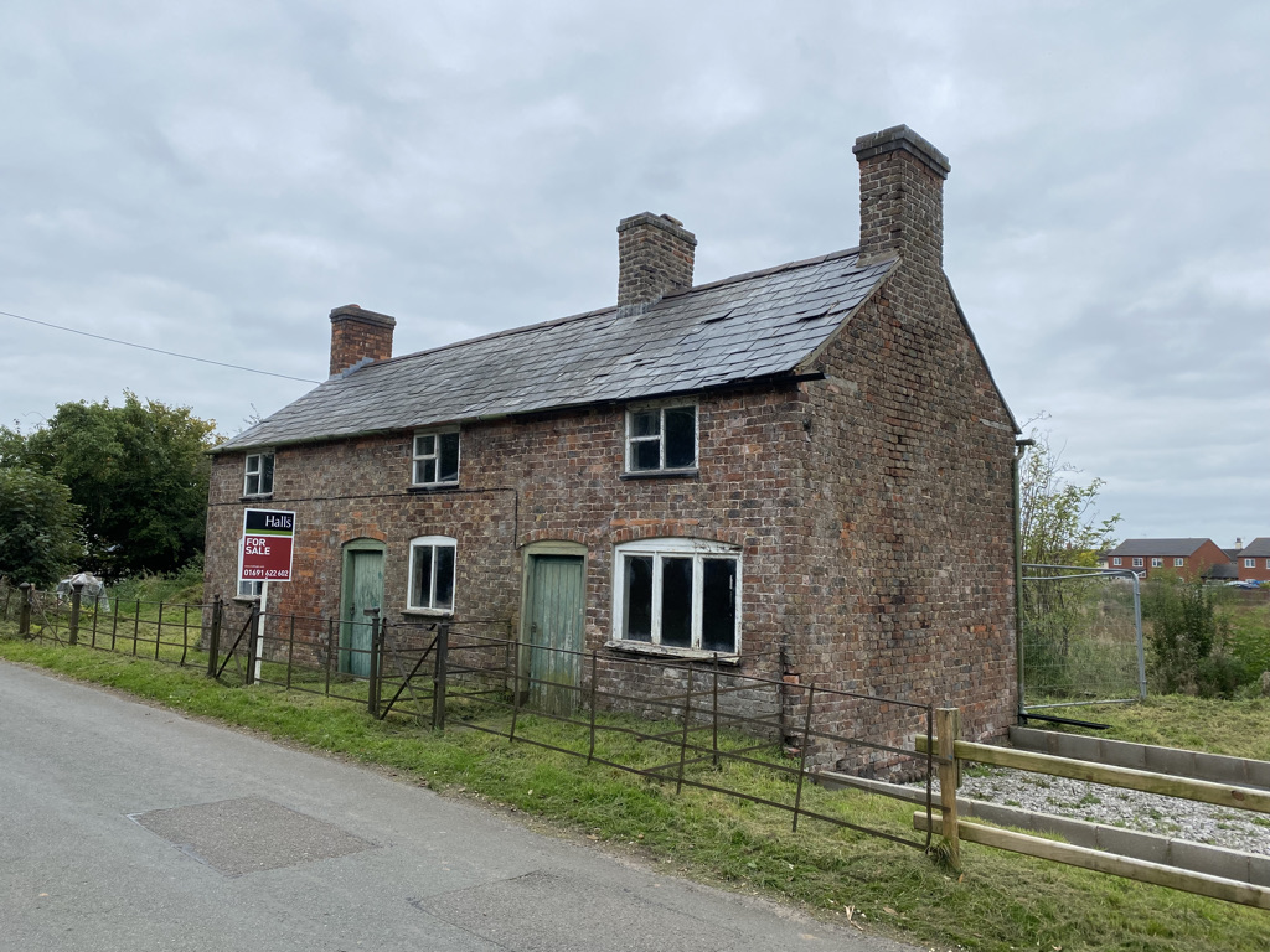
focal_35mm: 26
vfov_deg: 53.1
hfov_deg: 67.3
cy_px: 476
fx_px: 954
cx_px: 635
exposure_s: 1/782
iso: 32
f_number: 1.8
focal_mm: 4.25
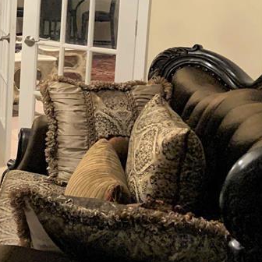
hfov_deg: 20.8
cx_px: -135
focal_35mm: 70
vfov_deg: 23.9
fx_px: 599
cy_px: 23
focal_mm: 4.25
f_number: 1.8
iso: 320
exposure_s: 1/60
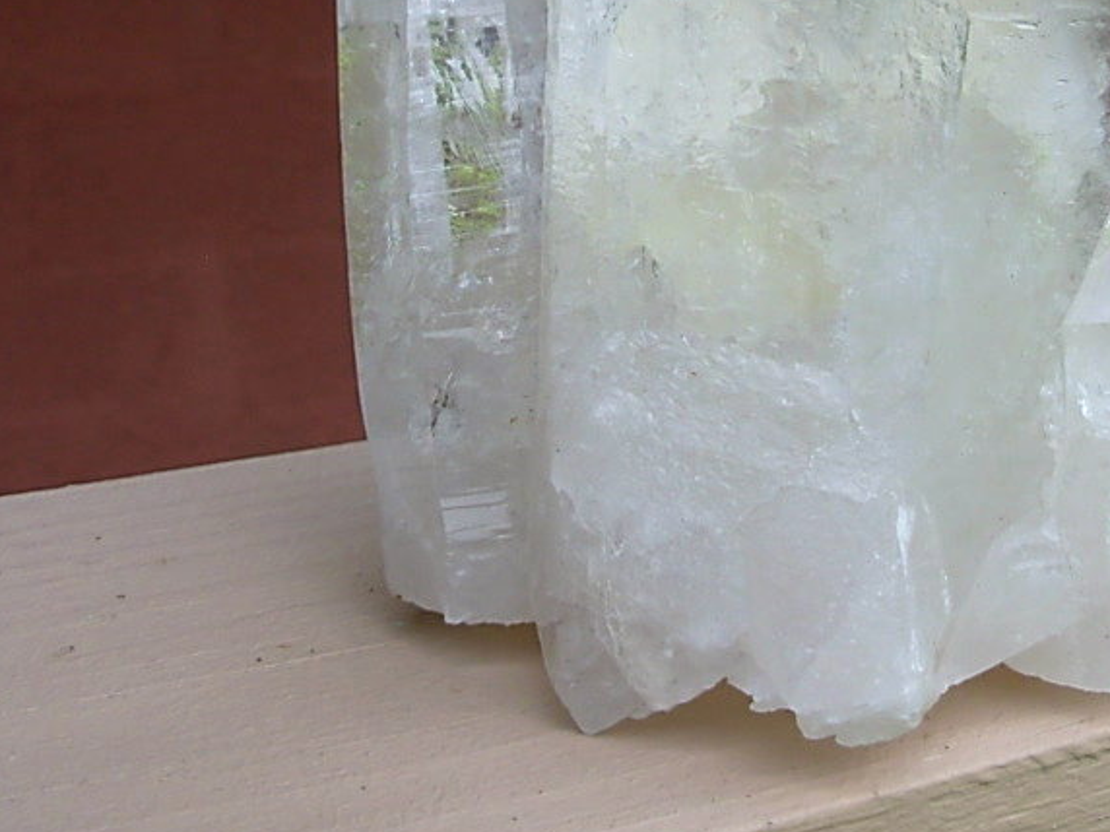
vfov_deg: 21.2
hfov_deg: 28.3
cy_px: 99
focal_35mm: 68
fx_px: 2180
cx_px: 757
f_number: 2.9
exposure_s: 1/645
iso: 50
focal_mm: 6.3
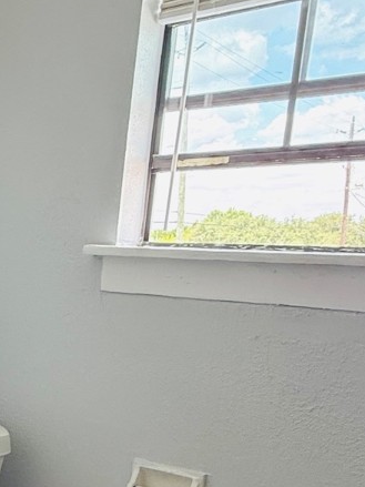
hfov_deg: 24.5
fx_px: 689
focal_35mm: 49
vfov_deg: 37.7
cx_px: -151
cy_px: 382
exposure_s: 1/99
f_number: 2.2
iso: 80
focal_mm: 2.22
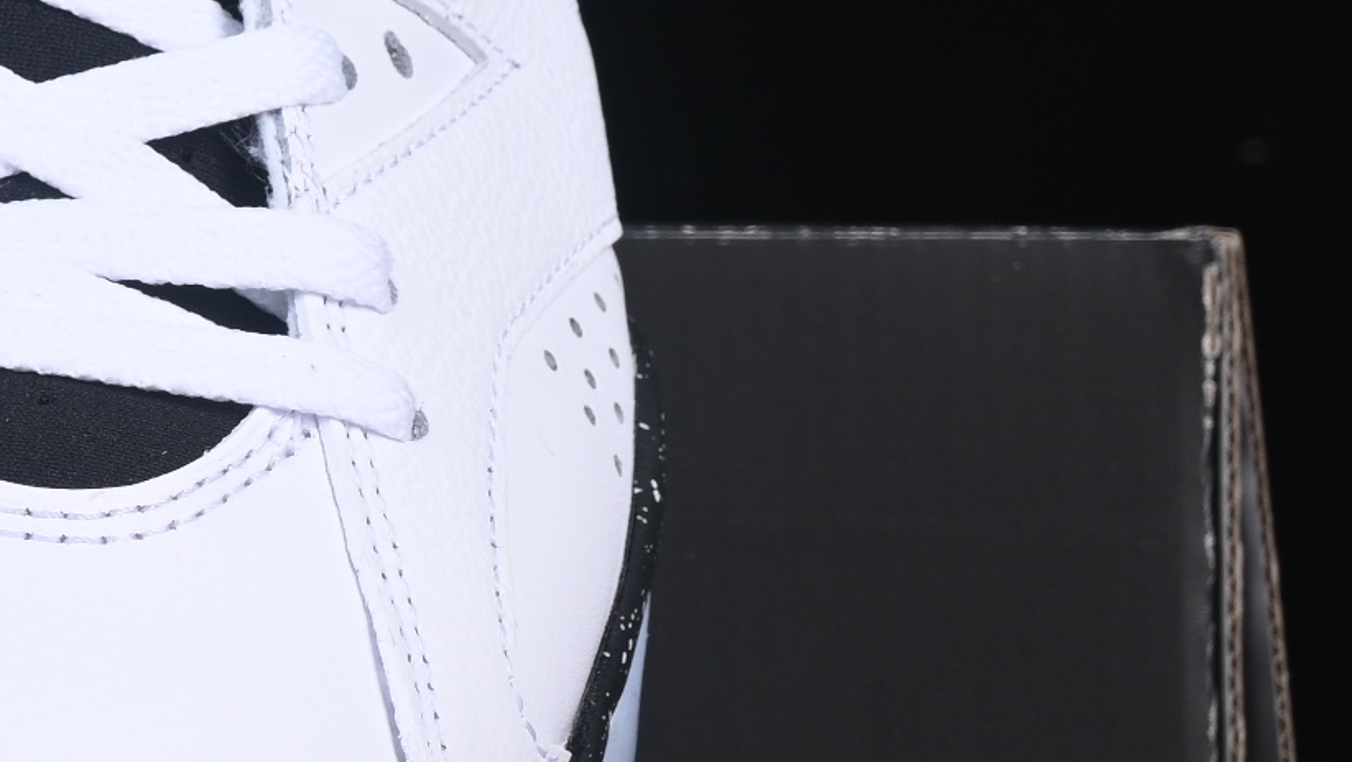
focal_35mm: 266
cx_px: -419
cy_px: 281
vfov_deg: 4.6
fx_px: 9539
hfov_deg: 8.0
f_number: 8
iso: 160
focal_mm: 50
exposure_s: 1/100
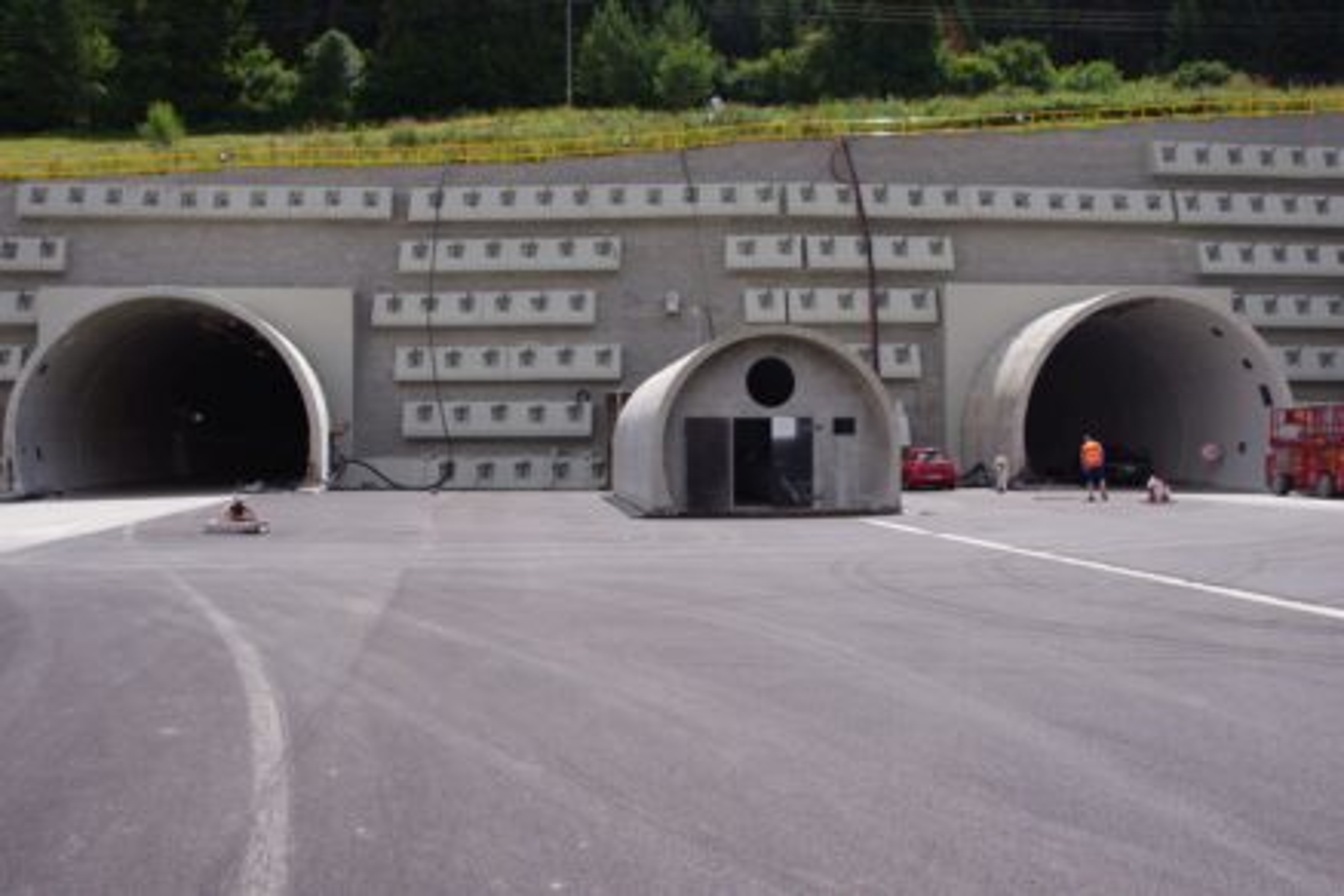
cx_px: 672
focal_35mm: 36
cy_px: 448
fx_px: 1344
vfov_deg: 36.9
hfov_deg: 53.1
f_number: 8
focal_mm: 24
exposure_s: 1/320
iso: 160
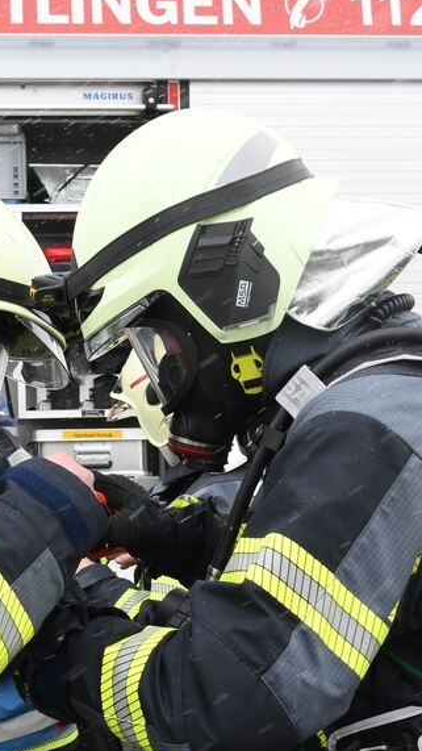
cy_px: 475
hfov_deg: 18.2
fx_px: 1314
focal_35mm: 66
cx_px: 118
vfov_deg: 31.7
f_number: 5.6
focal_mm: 20
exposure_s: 1/250
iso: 400
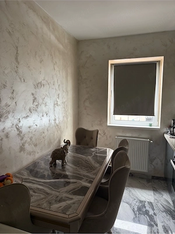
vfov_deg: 71.6
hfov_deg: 56.8
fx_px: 162
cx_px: 88
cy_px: 117
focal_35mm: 24
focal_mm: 6.76
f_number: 1.78
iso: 200
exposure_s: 1/108
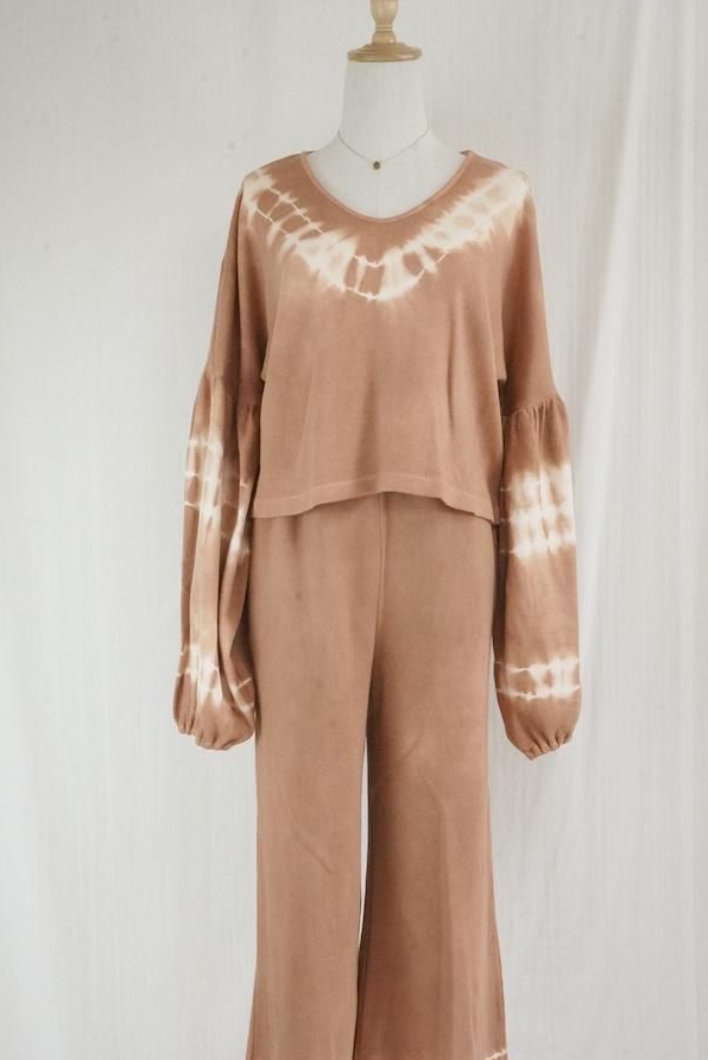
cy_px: 564
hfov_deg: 36.0
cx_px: 347
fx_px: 1090
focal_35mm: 37
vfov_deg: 51.8
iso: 5000
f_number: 25
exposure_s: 1/30
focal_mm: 20
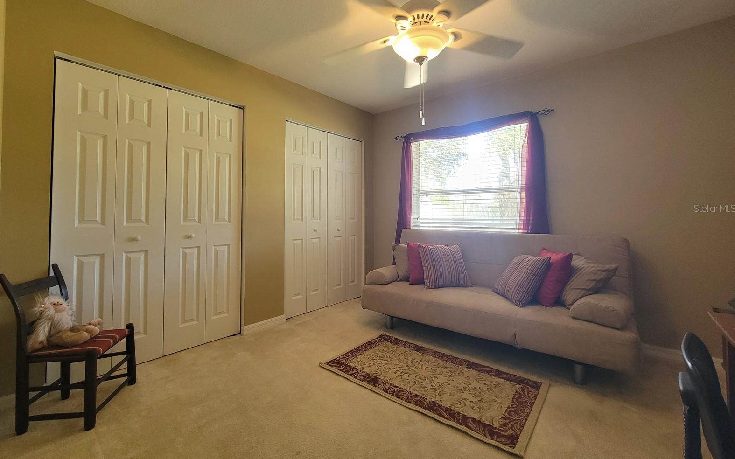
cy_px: 208
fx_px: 280
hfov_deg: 105.3
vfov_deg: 78.4
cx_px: 364
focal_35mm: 14
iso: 320
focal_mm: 2.2
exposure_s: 1/60
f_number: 2.2
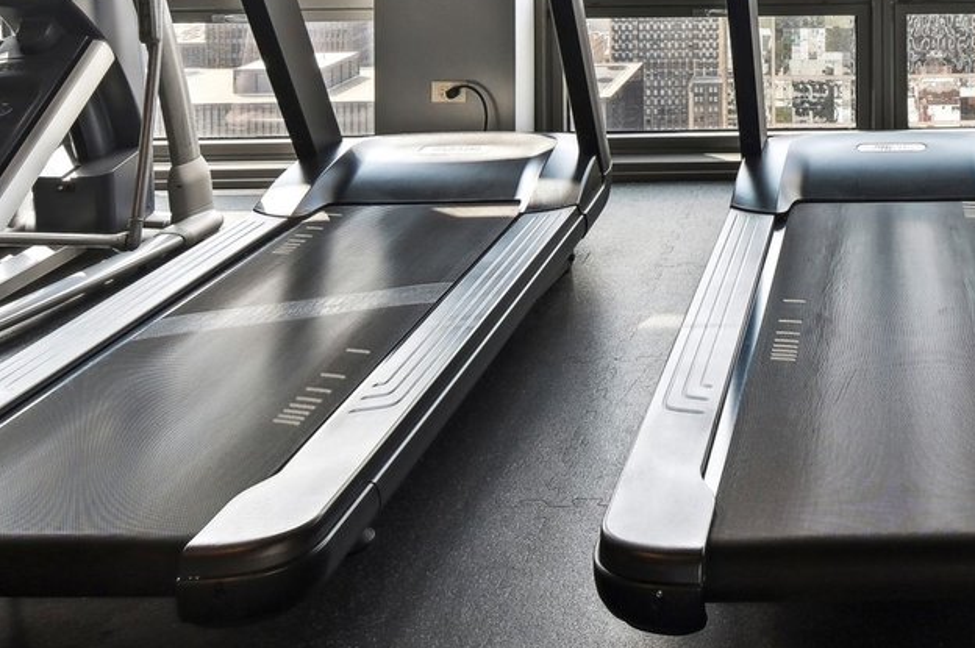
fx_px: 1055
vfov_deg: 29.0
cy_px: -153
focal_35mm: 39
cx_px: 830
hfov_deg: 46.0
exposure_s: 1/100
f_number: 7.1
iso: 100
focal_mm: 10
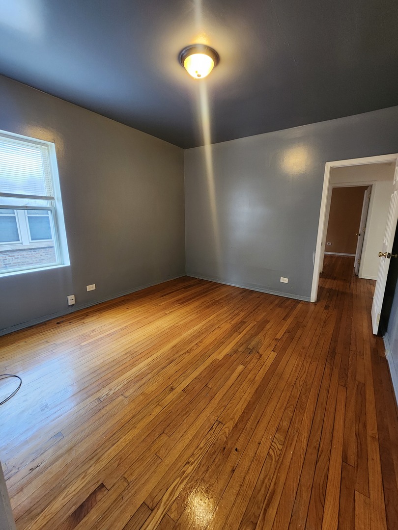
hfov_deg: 89.9
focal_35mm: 13
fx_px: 199
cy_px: 265
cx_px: 199
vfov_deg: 106.2
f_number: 2.2
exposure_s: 1/30
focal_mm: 2.2
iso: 320
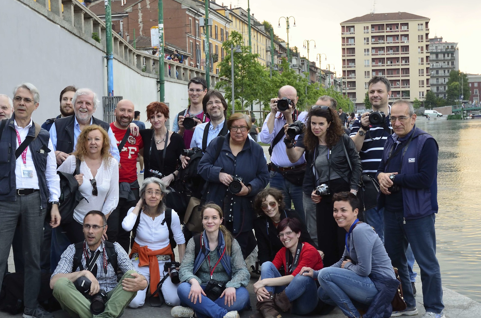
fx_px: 848
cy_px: 153
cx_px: 203
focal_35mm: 64
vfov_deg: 21.3
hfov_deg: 31.6
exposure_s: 1/50
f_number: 10
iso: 400
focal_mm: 35
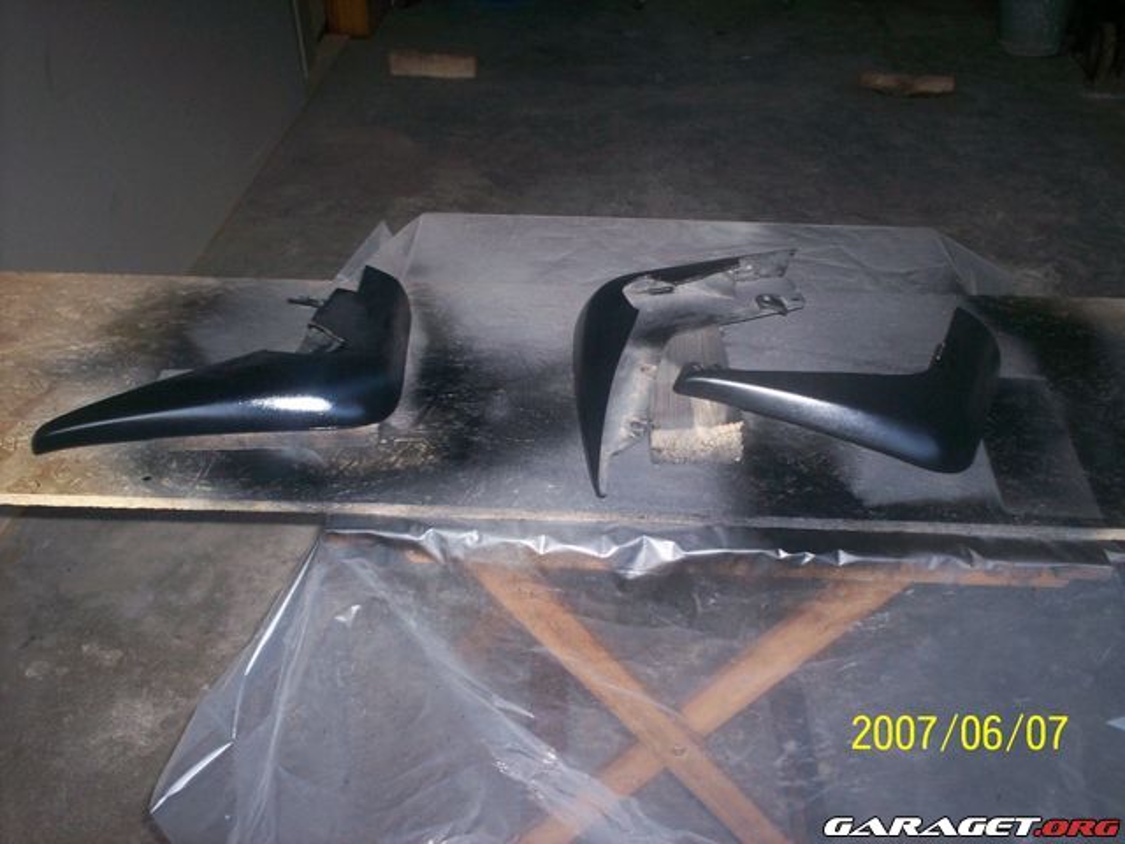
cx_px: 562
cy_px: 422
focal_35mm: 36
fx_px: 1170
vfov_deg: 39.7
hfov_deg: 51.4
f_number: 4.5
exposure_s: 1/60
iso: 140
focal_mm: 6
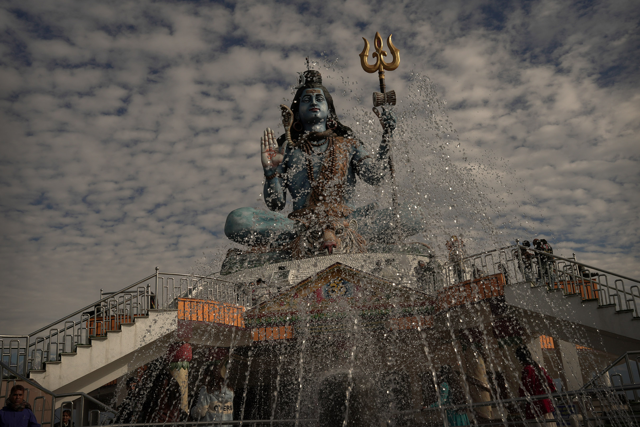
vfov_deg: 35.6
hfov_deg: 51.4
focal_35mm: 37
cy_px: 219
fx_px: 665
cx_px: 325
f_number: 13
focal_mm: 36.4
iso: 160
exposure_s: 1/800
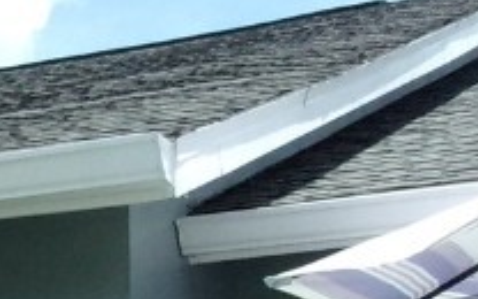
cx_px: -533
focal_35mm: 146
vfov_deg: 8.7
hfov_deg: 12.3
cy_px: 494
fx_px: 1902
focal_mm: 5.1
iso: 200
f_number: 10.8
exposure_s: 1/200
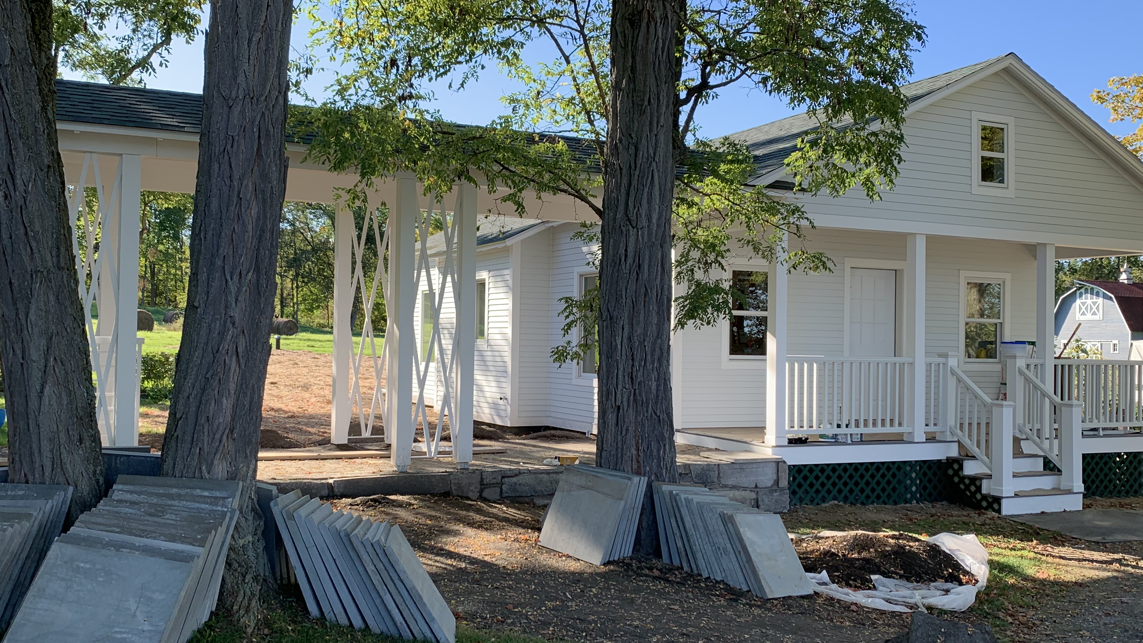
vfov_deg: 33.7
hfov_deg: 56.6
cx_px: 527
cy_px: 340
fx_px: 1061
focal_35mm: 35
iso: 25
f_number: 1.8
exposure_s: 1/495
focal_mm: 4.25
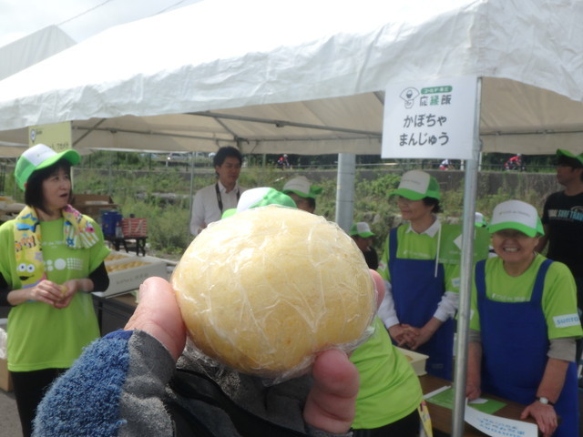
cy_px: 218
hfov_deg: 54.0
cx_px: 292
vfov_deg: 41.8
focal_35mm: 34
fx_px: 573
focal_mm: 6
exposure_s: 1/320
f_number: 8.1
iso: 125
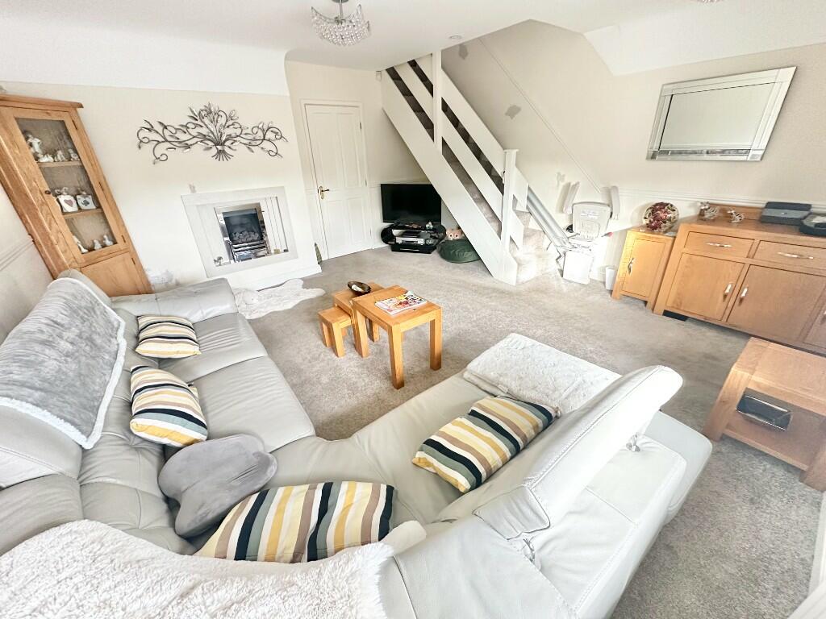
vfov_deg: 85.7
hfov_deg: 102.1
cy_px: 310
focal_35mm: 14
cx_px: 413
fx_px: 334
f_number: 2.2
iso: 500
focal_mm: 2.22
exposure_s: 1/60
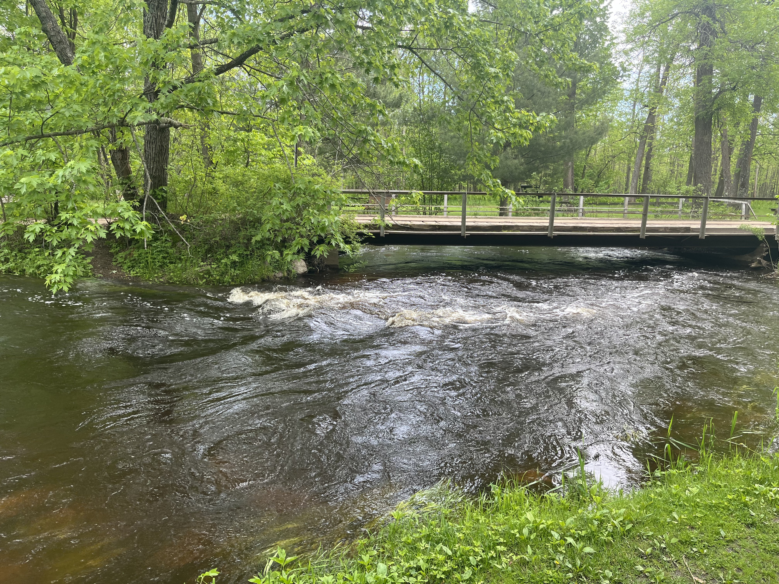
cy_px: 292
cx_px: 390
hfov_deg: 67.3
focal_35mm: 26
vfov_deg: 53.1
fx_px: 585
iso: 50
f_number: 1.6
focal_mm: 5.1
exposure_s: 1/329
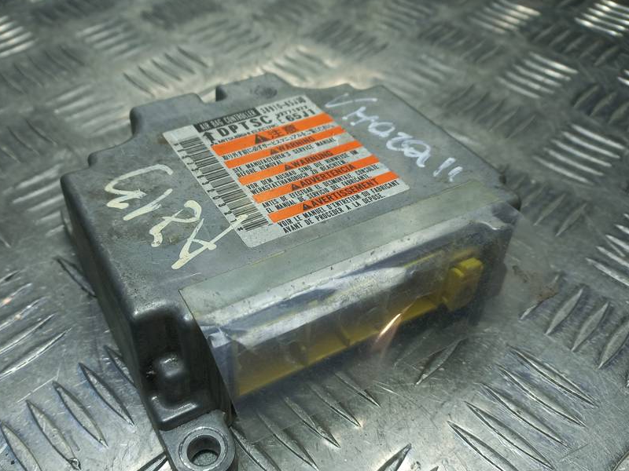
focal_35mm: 32
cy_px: 257
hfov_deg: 56.7
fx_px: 581
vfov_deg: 44.1
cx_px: 278
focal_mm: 4.6
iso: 32
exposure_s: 1/100
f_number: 1.8
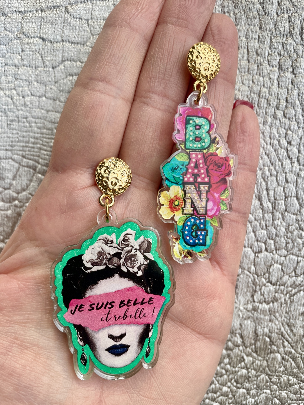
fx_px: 304
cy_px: 202
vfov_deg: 67.3
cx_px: 152
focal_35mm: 26
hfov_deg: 53.1
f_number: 1.6
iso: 32
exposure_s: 1/209
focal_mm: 4.2
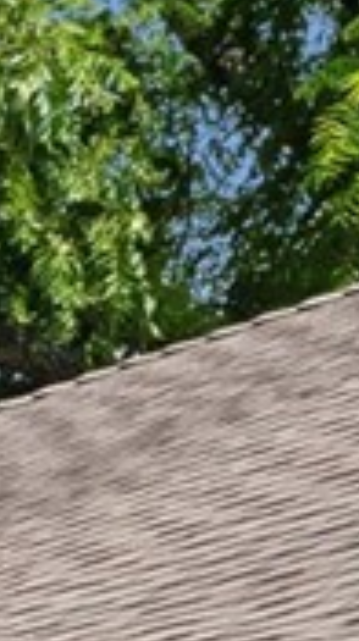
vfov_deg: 7.9
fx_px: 3939
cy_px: 2020
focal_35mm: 232
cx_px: -1333
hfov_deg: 4.5
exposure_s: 1/800
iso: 250
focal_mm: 19
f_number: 9
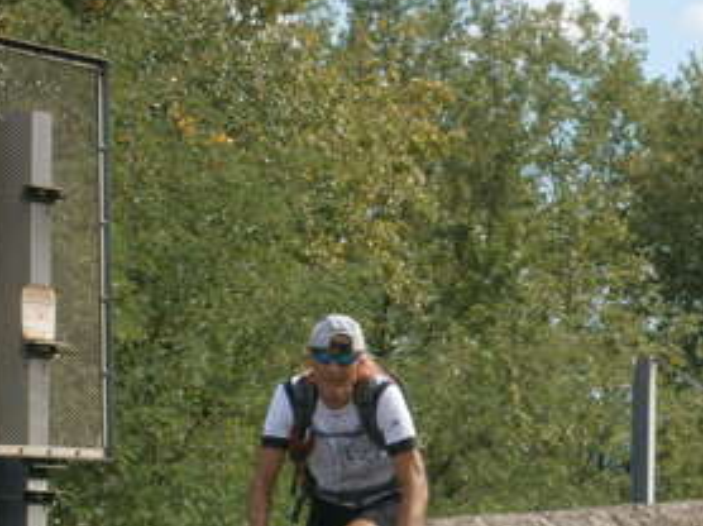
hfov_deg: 7.0
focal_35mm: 281
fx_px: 5702
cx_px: 539
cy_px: 529
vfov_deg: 5.3
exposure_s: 1/250
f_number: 6.5
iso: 100
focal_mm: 23.5
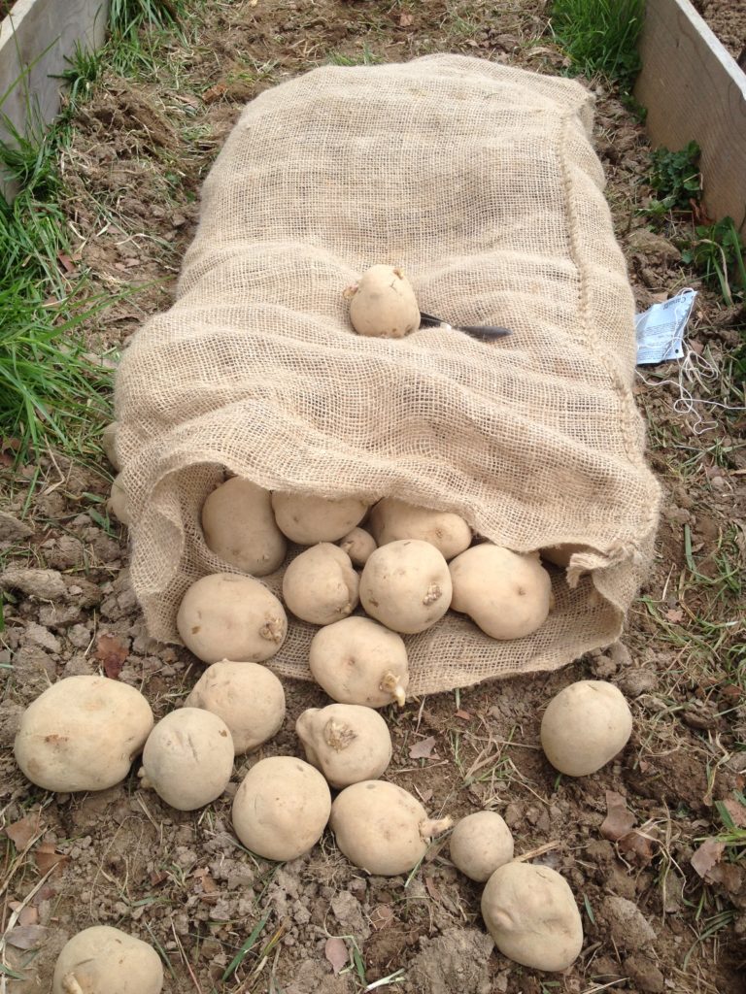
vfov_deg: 52.6
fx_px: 1006
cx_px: 373
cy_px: 497
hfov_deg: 40.7
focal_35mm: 35
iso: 50
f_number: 2.4
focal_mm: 4.28
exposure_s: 1/253
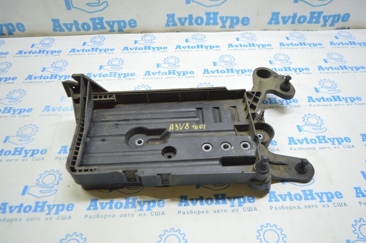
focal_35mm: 30
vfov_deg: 43.5
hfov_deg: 62.0
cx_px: 183
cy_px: 122
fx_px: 305
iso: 400
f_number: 3.5
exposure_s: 1/40
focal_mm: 20
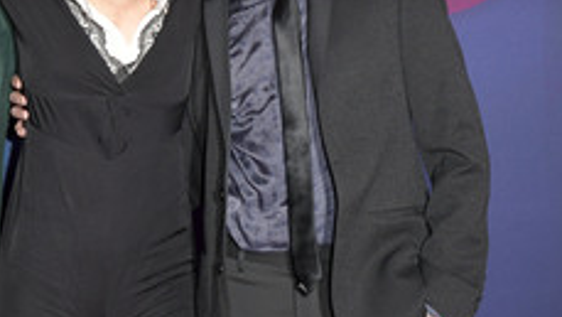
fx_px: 1476
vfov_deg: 12.2
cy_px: 69
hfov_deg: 21.2
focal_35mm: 99
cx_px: 82
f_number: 5.6
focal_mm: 48
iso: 640
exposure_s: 1/250
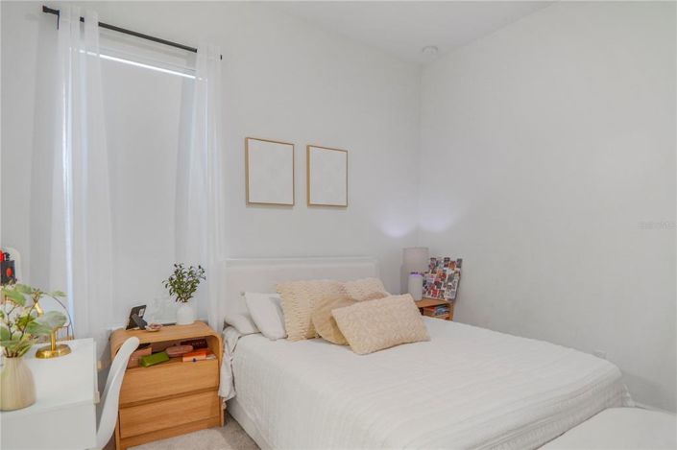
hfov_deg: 90.0
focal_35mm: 18
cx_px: 338
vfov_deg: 67.3
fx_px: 338
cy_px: 225
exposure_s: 1/60
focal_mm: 12
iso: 100
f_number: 2.8
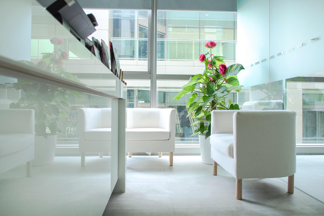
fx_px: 225
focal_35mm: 25
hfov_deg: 71.5
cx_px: 162
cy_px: 104
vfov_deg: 51.3
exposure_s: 1/80
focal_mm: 12
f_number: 2.8
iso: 200
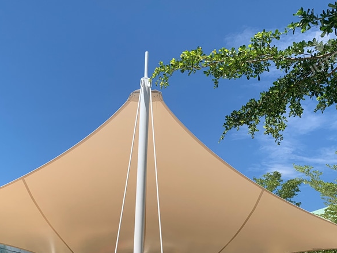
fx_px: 467
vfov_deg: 29.6
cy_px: 203
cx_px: 161
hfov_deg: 39.6
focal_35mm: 48
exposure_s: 1/2681
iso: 25
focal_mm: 4.25
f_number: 1.8
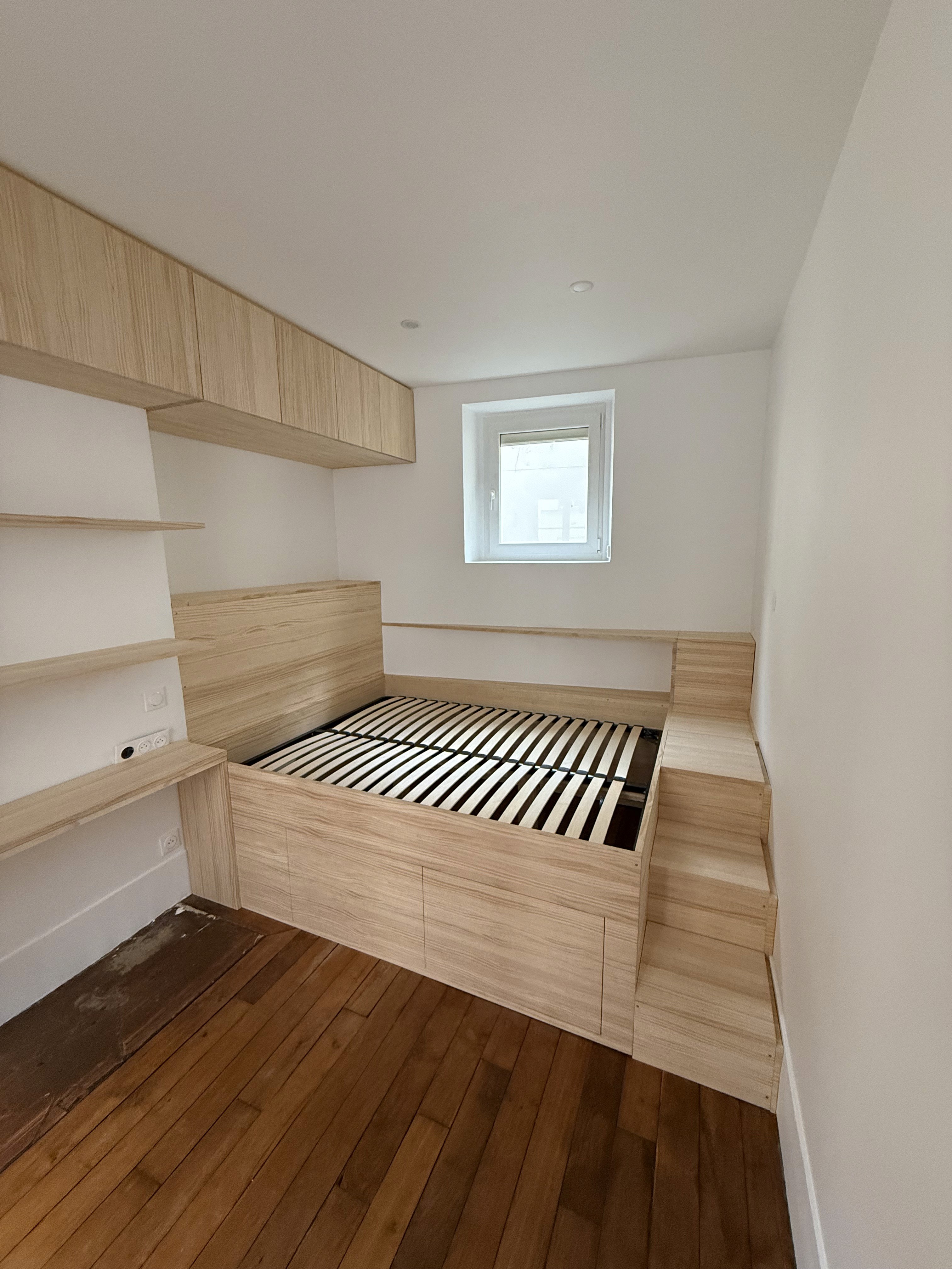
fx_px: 513
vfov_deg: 102.1
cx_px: 476
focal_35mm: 14
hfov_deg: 85.7
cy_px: 634
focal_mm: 2.22
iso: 320
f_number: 2.2
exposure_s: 1/92
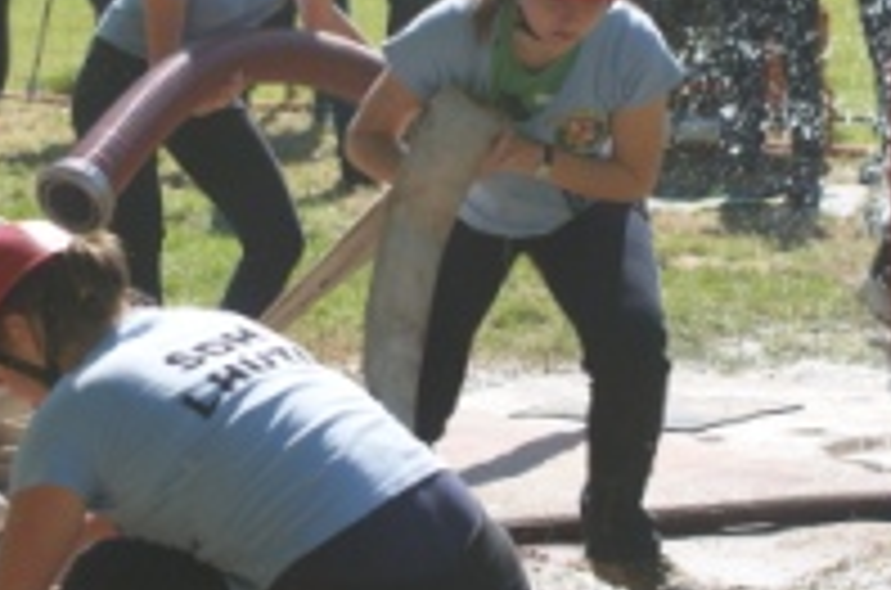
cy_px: 77
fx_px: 3358
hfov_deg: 15.1
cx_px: 418
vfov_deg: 10.0
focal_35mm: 136
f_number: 5.6
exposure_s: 1/320
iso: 100
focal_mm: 40
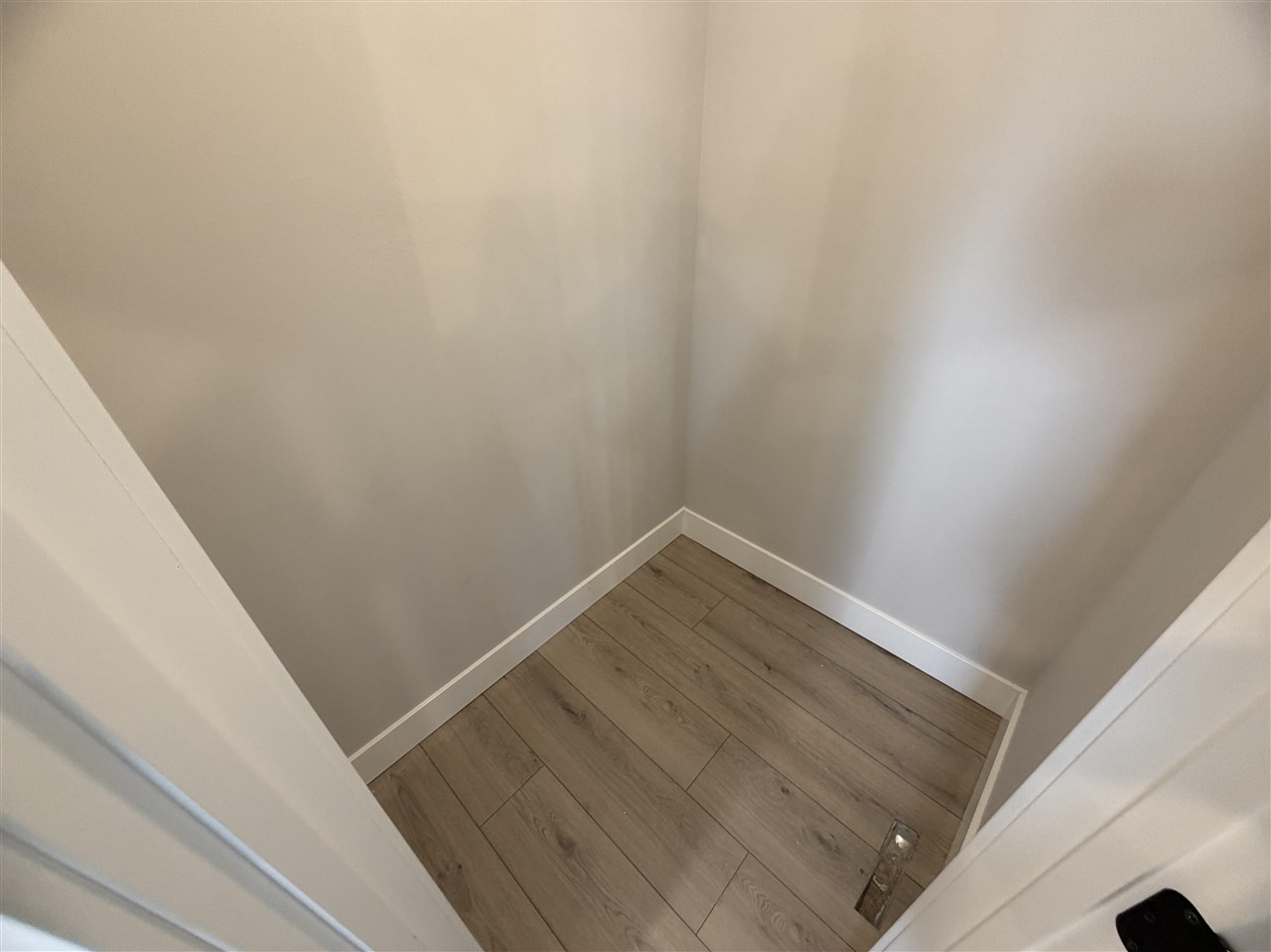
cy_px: 476
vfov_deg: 85.6
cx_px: 636
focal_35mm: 14
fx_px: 514
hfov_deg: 102.1
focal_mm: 2.22
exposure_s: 1/60
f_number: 2.2
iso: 200
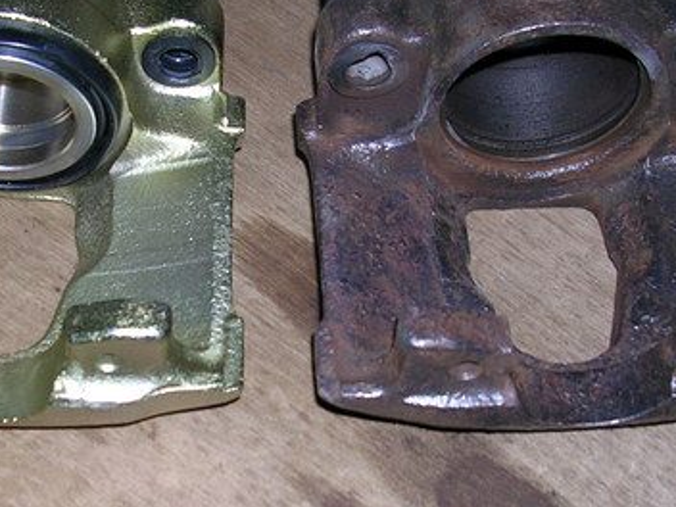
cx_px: 261
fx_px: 1347
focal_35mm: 69
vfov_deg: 21.3
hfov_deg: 28.1
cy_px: 294
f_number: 2.8
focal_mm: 5.8
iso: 50
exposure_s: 1/60.1
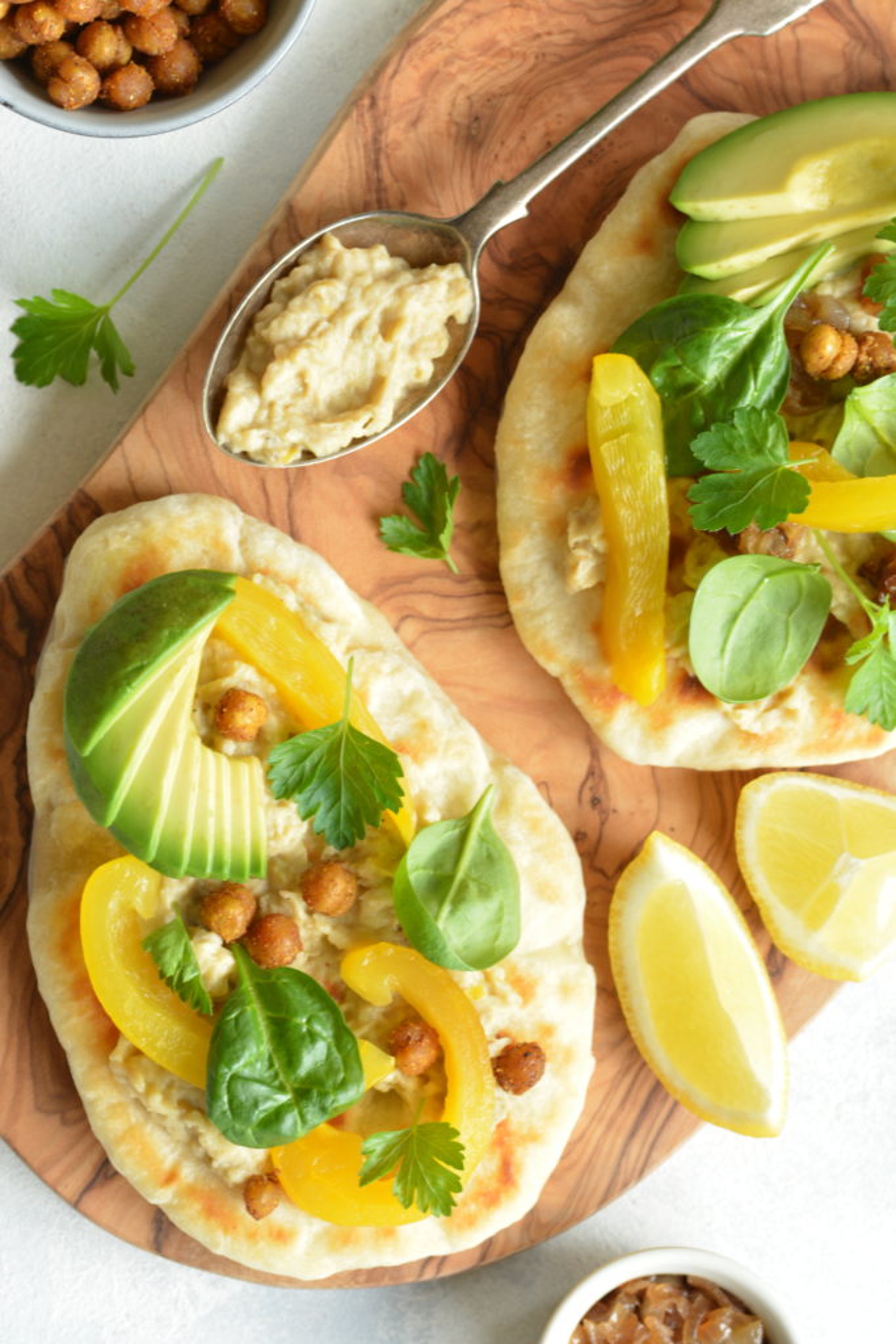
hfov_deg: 8.7
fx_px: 5878
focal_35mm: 158
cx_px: 448
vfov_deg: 13.0
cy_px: 672
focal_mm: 105
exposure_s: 1/6
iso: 200
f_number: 8
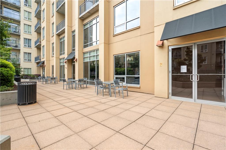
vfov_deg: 73.7
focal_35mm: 16
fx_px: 100
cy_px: 75
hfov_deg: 96.8
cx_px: 113
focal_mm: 16
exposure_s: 1/60
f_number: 5.6
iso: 100
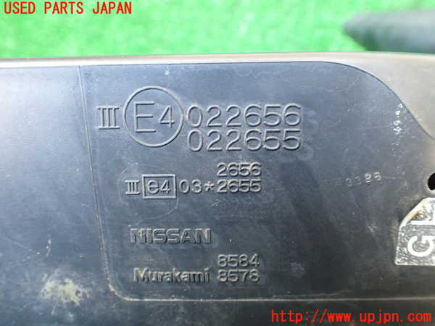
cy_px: 163
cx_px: 218
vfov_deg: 46.8
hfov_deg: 60.0
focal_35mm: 30
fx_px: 377
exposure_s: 1/30
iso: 1000
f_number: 2.3
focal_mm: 5.4
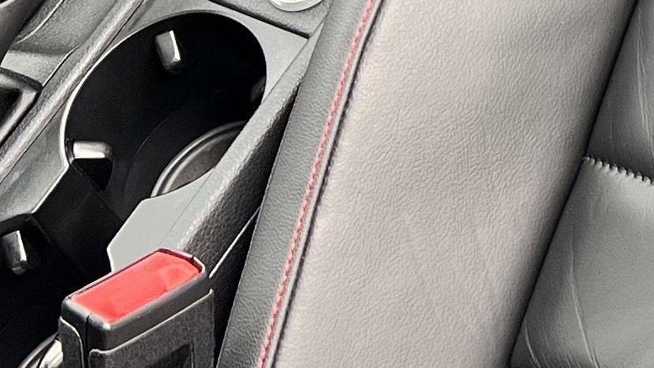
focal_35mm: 147
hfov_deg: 14.3
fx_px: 2549
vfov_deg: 7.8
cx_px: 697
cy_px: -467
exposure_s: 1/121
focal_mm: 5.7
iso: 50
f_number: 1.5
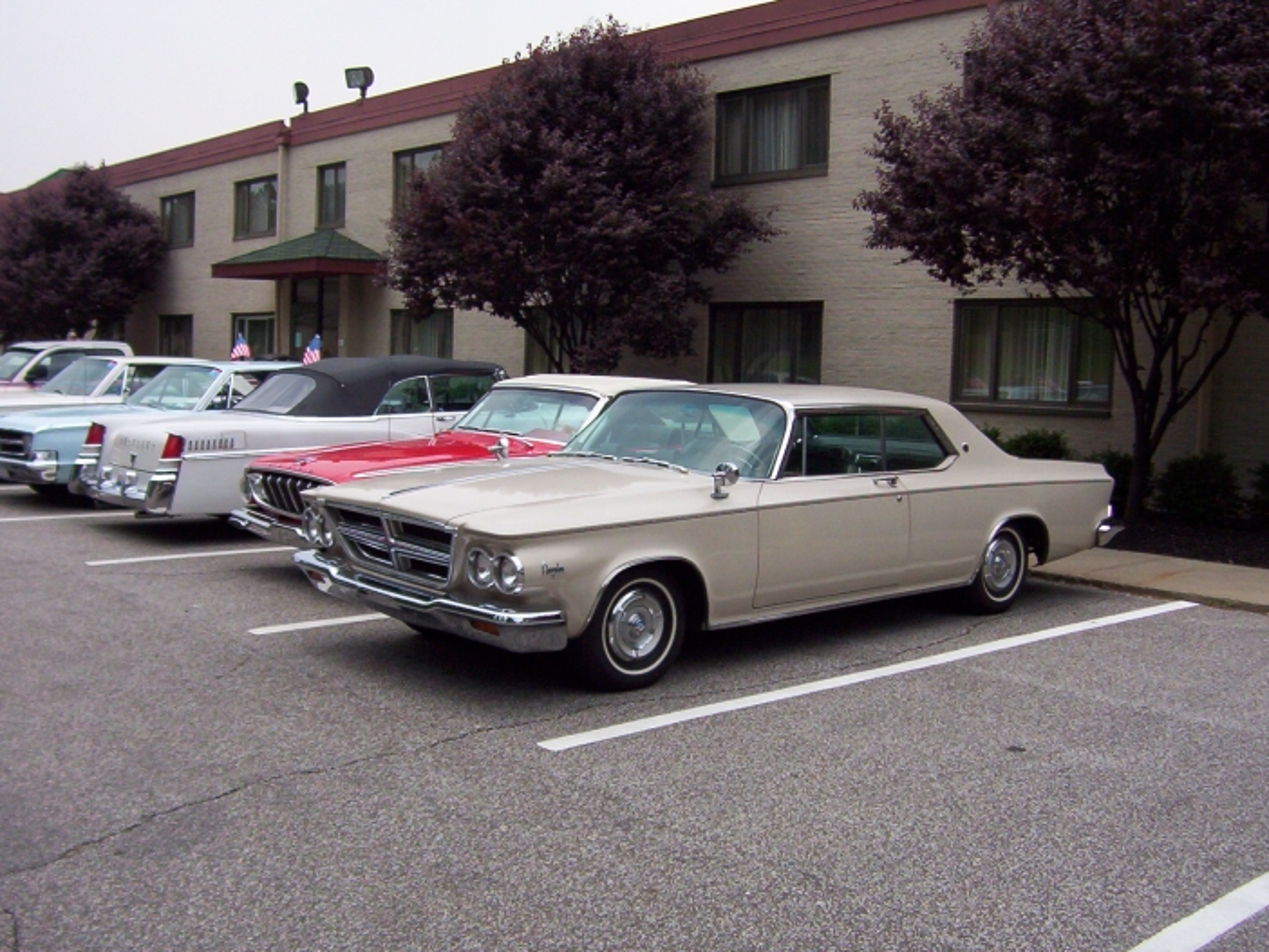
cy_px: 462
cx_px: 622
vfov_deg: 38.7
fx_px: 1357
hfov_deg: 50.1
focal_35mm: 37
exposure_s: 1/734
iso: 100
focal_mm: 5.54
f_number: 2.76
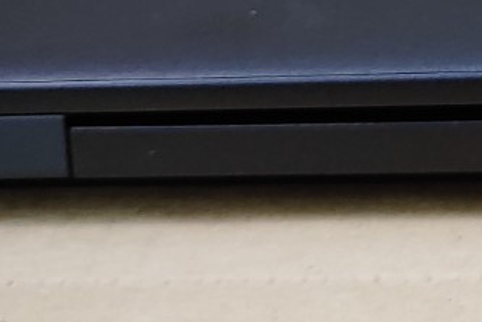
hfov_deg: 15.9
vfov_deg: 11.1
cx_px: 741
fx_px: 1566
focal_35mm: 117
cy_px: -216
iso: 50
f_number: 1.8
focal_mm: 4.36
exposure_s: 1/120
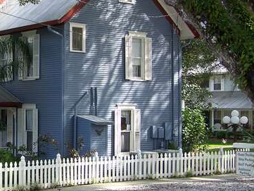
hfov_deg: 22.8
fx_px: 602
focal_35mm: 82
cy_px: 100
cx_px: -4
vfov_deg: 18.0
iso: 64
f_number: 2.8
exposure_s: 1/200
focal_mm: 7.8
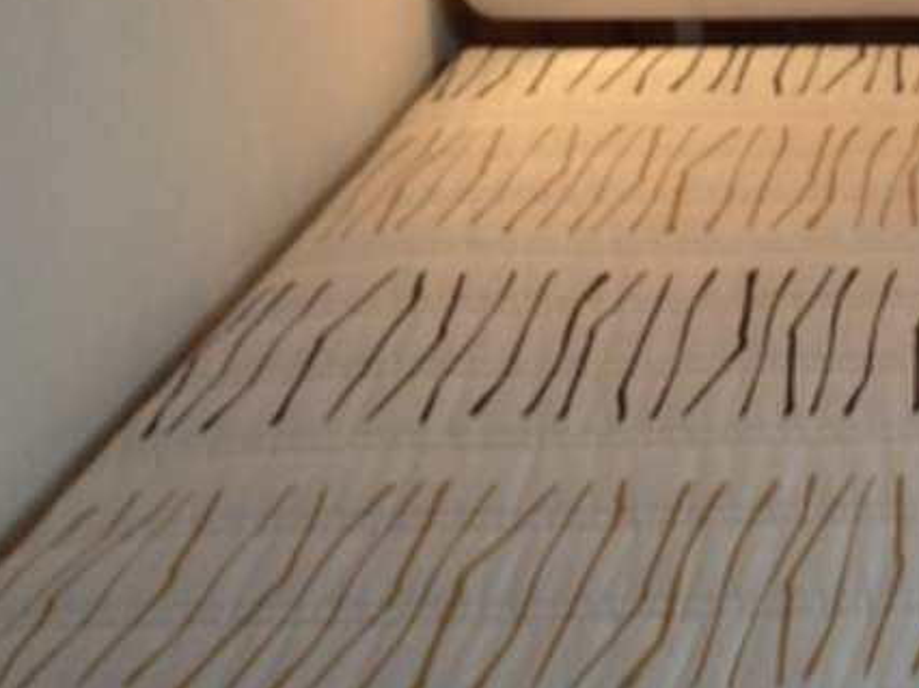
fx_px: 2468
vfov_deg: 15.5
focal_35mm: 93
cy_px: -28
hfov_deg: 19.4
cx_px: 1208
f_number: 2.4
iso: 64
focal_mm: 4.12
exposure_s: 1/20
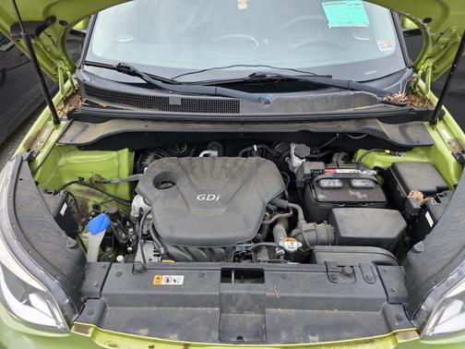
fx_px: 309
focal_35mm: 23
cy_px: 174
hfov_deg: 73.9
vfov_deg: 58.9
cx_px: 232
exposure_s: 1/359
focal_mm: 6.3
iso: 50
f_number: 1.7
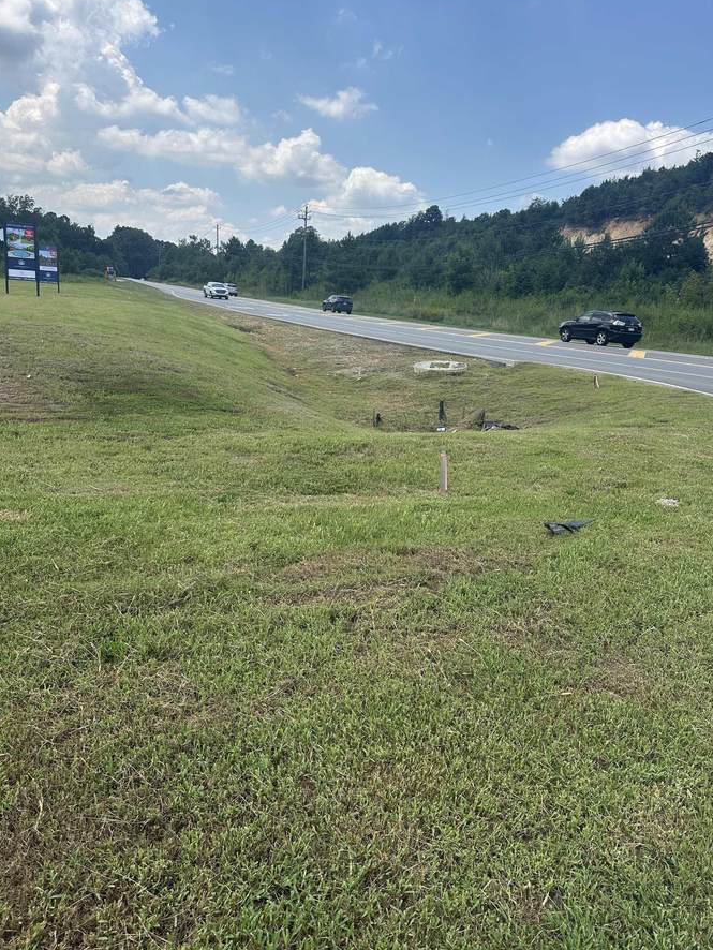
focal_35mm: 26
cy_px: 471
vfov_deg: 67.3
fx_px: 714
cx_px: 378
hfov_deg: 53.1
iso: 80
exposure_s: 1/3247
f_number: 1.78
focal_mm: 6.86
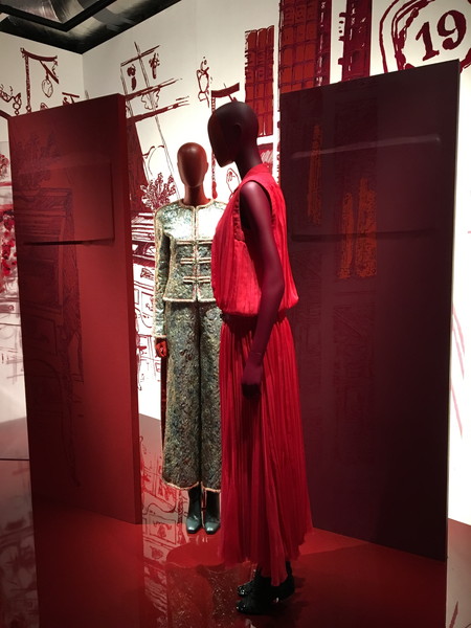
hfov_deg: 48.2
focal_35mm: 29
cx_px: 236
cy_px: 314
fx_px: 526
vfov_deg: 61.7
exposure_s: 1/24
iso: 200
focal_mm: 4.15
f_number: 2.2
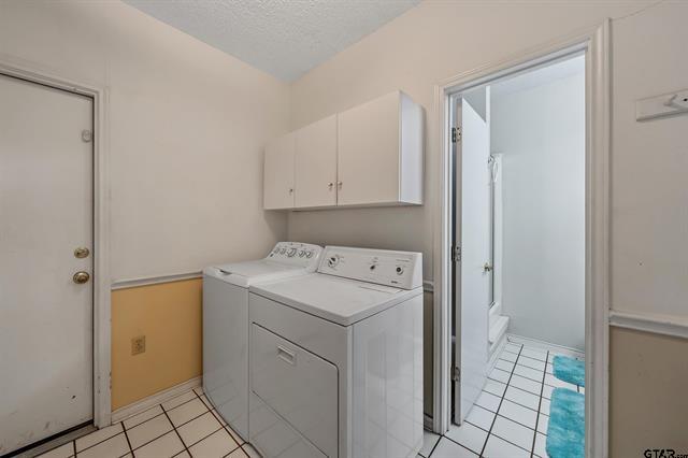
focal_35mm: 13
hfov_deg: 108.4
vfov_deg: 85.4
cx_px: 344
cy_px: 229
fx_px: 248
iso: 800
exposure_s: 1/13
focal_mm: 13
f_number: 8
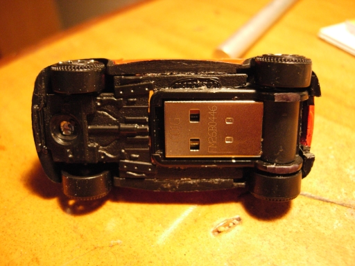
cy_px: 133
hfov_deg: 51.4
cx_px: 178
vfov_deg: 39.7
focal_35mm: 36
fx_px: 369
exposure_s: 1/39.1
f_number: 2.7
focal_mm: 7.5
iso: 400
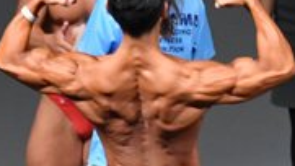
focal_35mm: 1144
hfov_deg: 1.9
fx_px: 8953
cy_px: 247
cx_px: 193
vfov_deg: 1.1
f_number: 5.6
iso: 5000
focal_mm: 170
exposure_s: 1/400
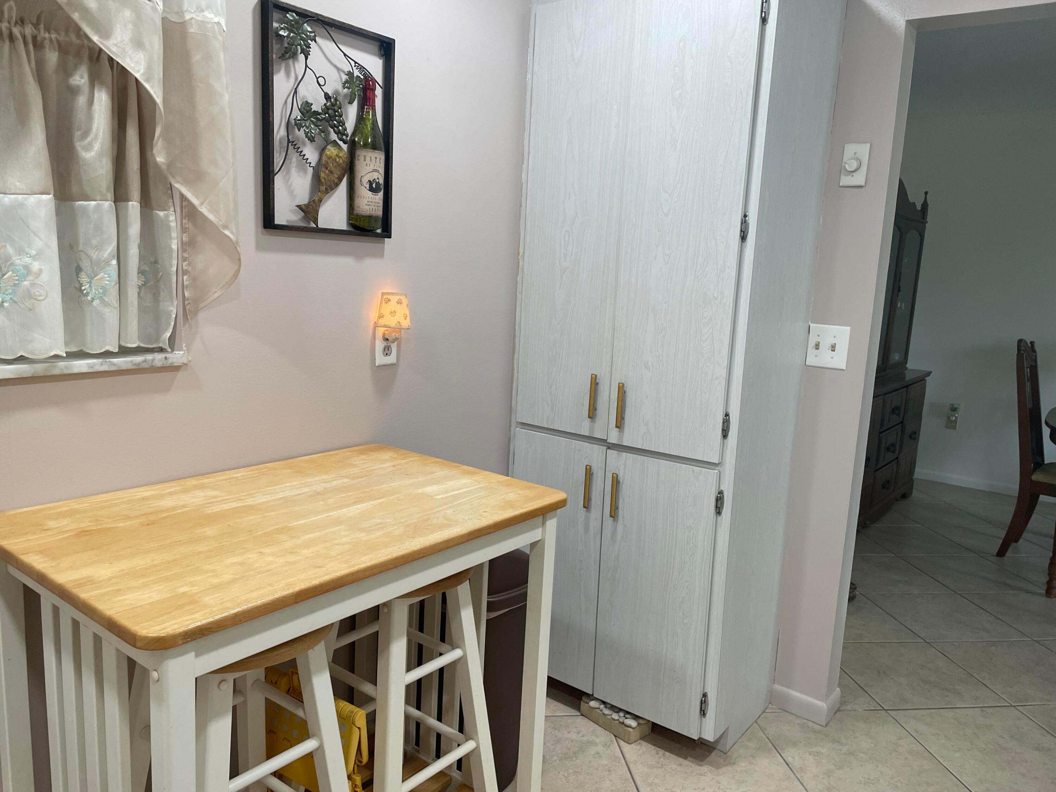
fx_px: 793
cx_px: 528
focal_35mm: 26
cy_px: 396
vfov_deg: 53.1
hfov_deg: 67.3
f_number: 1.6
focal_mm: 4.2
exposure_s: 1/120
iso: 100
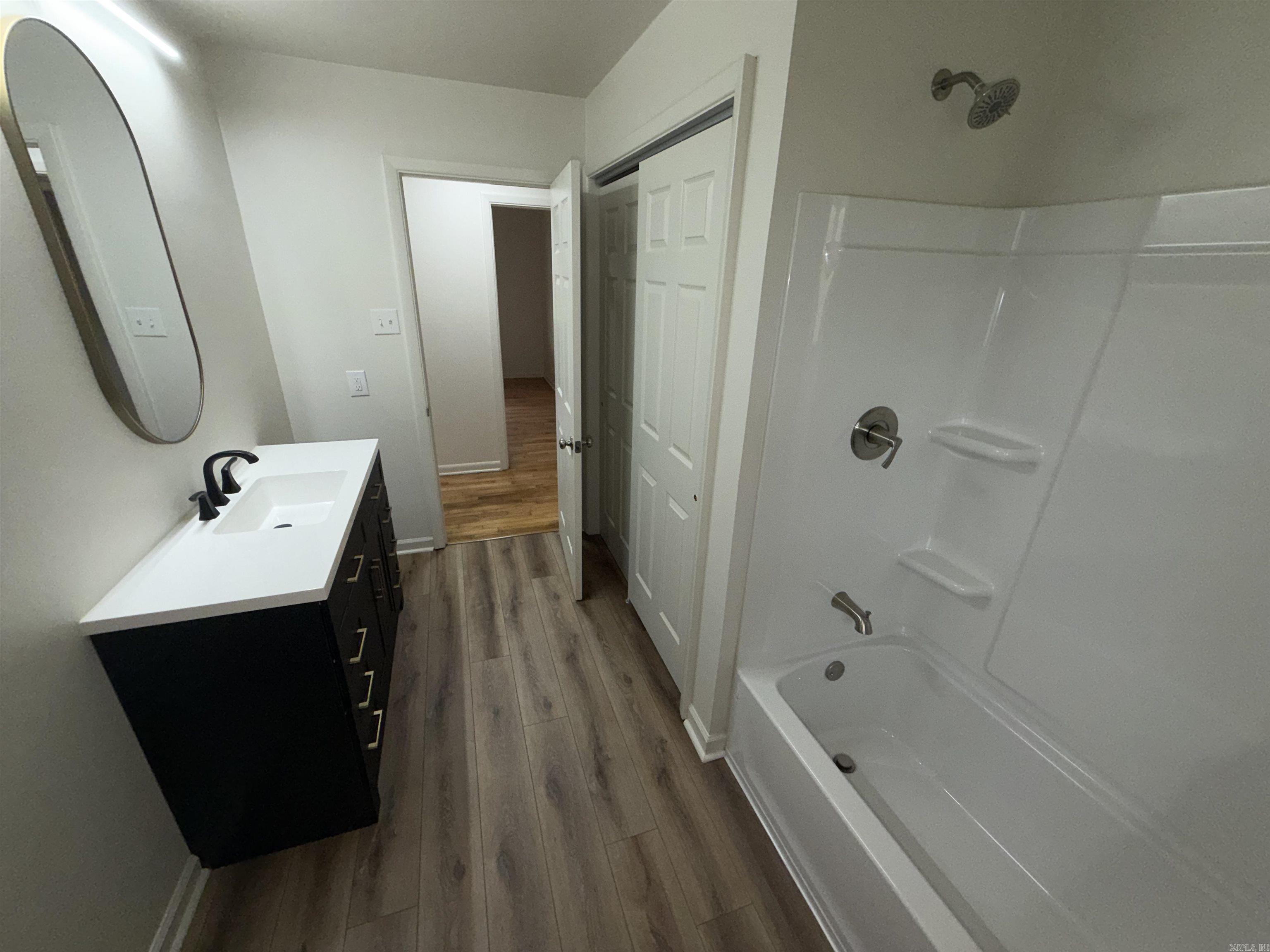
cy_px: 476
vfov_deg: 85.7
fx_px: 514
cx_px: 635
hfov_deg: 102.1
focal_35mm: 14
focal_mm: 2.22
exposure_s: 1/120
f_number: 2.2
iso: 100
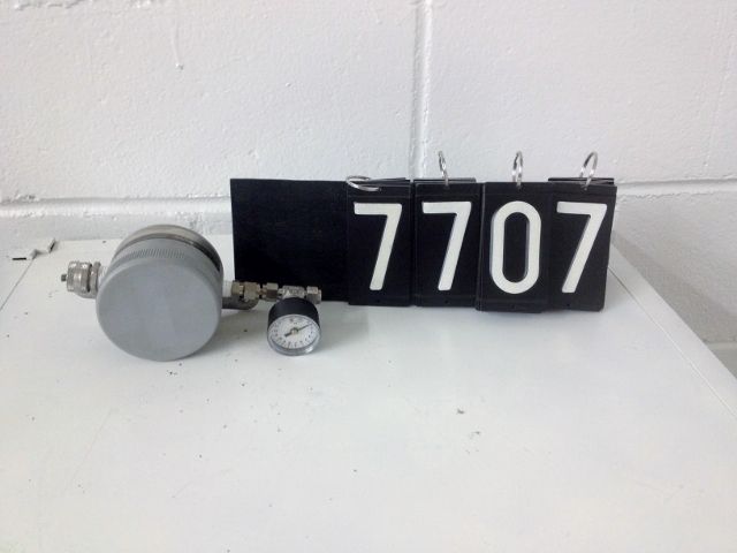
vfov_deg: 40.7
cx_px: 368
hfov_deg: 52.6
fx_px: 745
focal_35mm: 35
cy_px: 276
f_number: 2.4
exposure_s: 1/20
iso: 160
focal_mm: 4.28
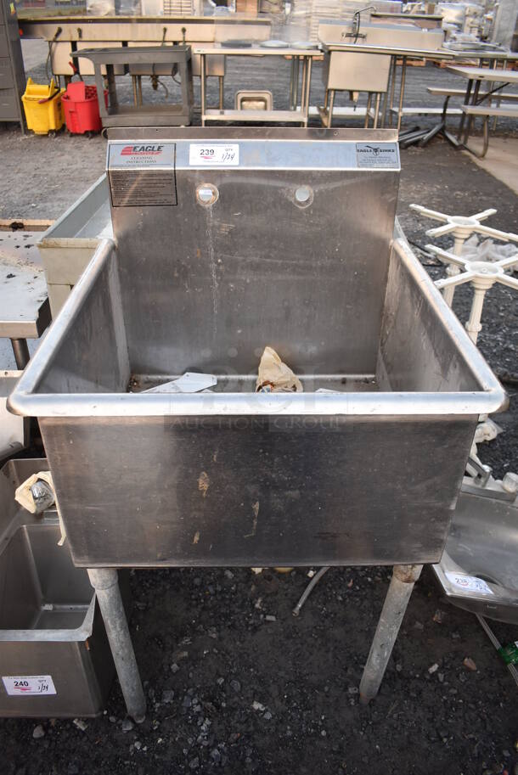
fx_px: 582
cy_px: 388
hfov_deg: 48.0
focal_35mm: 27
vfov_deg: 67.3
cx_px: 259
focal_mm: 18
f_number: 4
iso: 400
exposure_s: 1/250
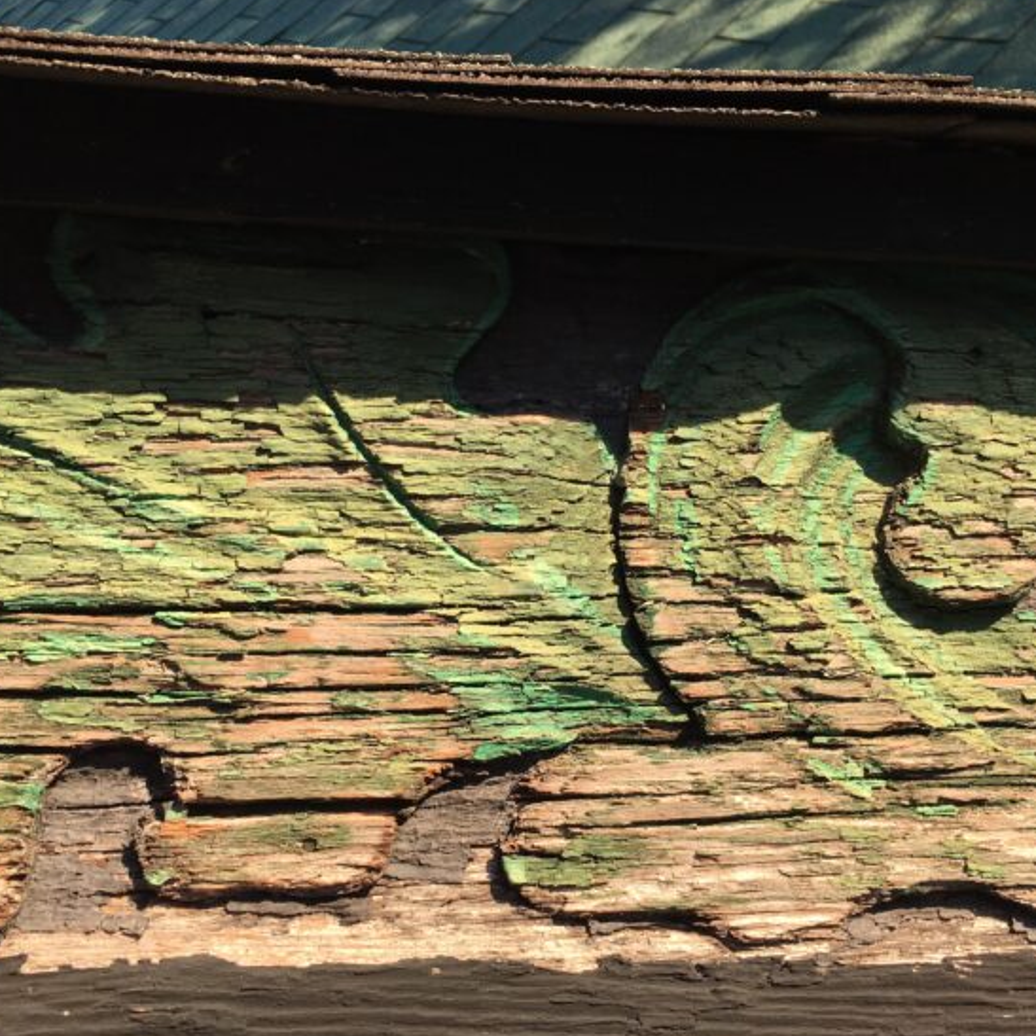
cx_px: 549
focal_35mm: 36
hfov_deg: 46.0
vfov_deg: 46.0
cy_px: 521
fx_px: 1219
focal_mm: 4.15
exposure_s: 1/370
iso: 25
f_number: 2.2
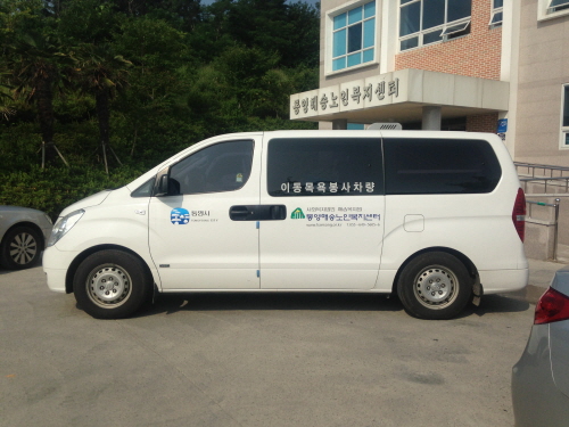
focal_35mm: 33
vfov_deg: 42.9
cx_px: 284
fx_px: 542
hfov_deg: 55.4
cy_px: 214
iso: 50
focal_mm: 4.13
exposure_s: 1/3390
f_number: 2.4
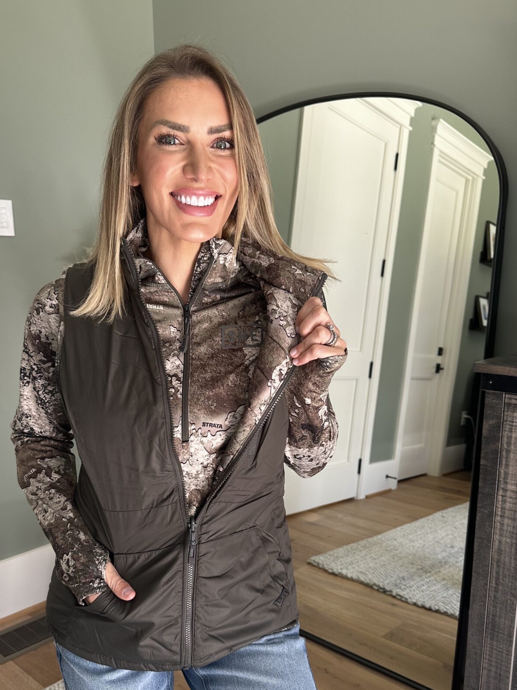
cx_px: 246
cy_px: 399
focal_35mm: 31
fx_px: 617
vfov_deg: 58.1
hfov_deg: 45.4
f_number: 1.78
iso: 125
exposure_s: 1/121
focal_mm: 6.86
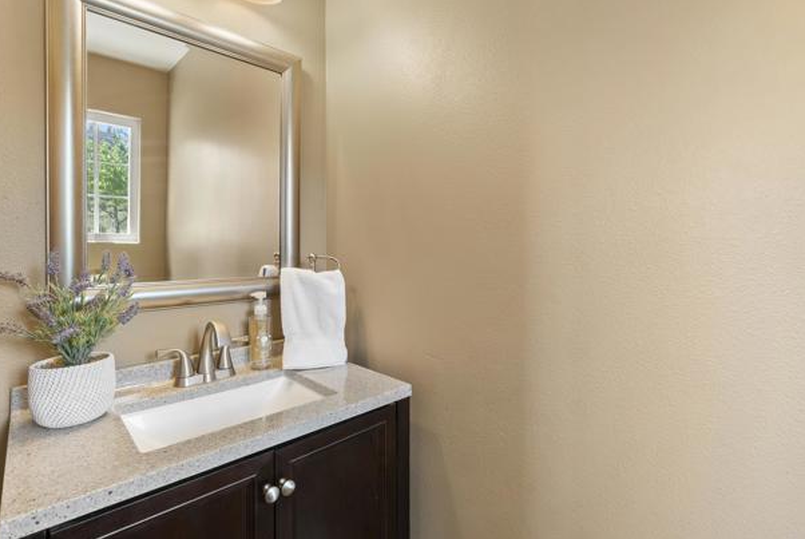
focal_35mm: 17
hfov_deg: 93.2
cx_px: 390
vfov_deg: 70.6
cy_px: 261
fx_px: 381
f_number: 8
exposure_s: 1/6
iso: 500
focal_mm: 16
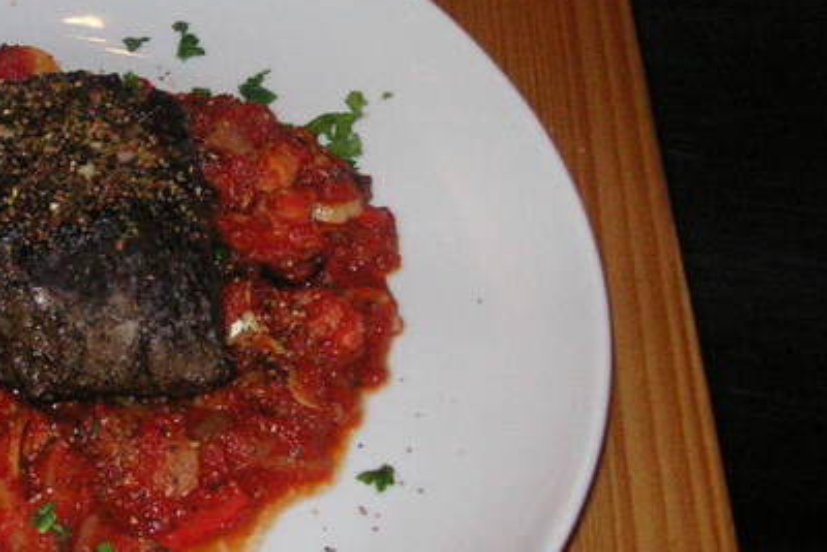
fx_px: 1769
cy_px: 163
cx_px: 105
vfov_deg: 17.7
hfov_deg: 25.6
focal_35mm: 77
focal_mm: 6.1
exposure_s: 1/45
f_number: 2.8
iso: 160
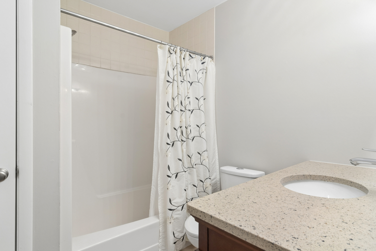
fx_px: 188
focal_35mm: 18
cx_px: 188
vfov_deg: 67.4
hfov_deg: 90.0
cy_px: 126
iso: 200
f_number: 8
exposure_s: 1/13
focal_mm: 12
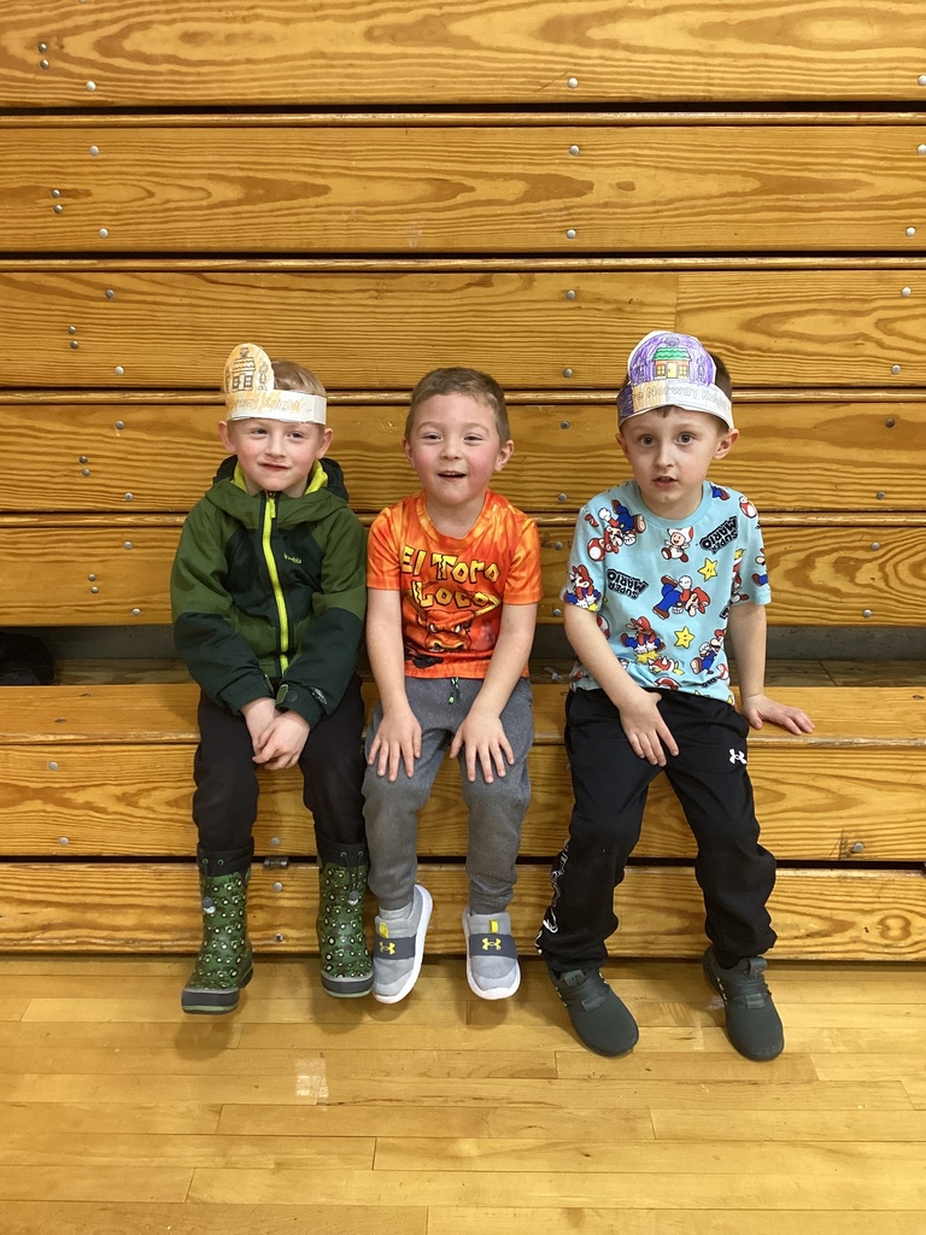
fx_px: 1106
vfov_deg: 58.4
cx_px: 463
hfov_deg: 45.4
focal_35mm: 31
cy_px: 618
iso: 200
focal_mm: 3.3
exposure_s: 1/50
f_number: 2.4
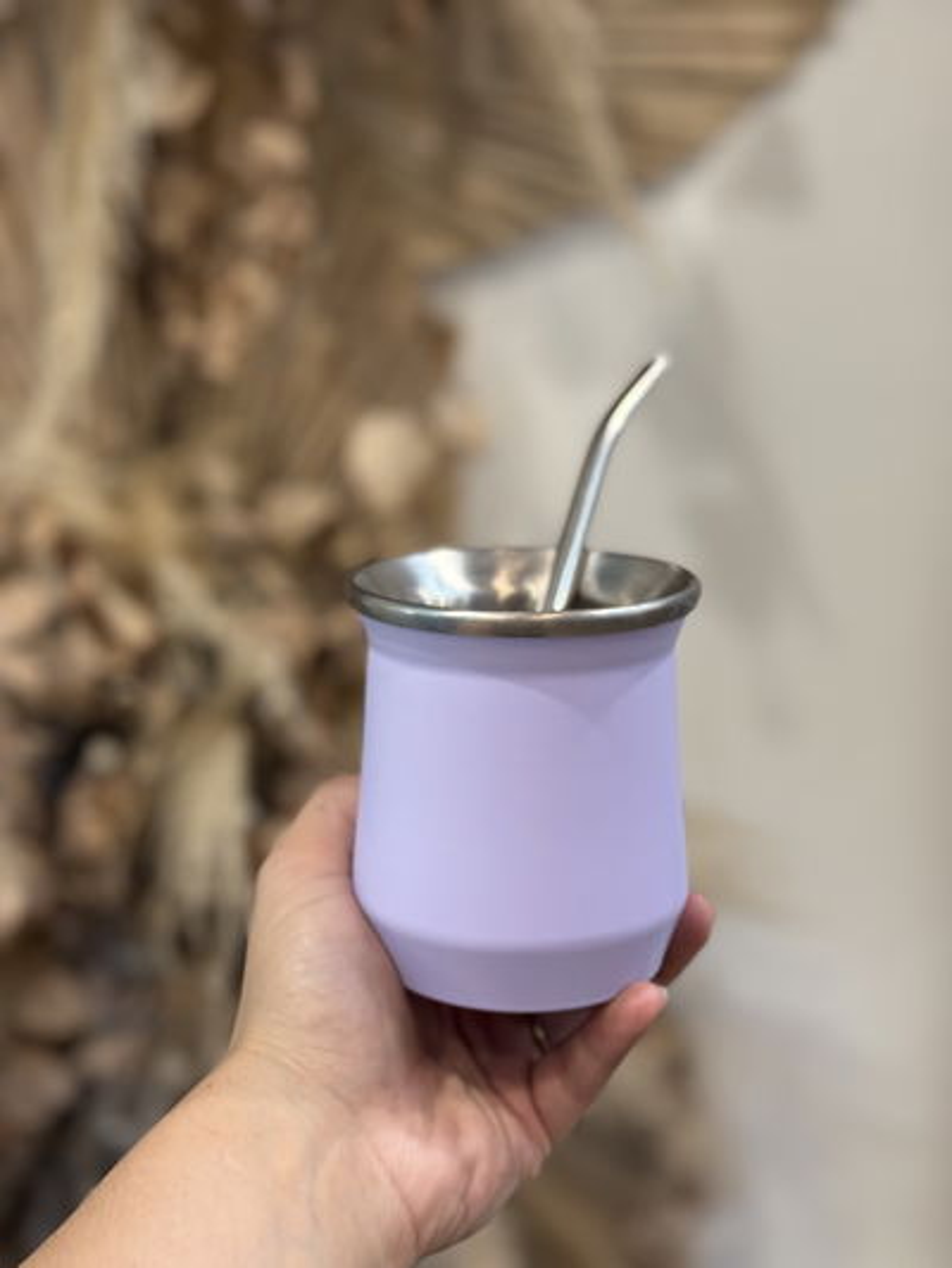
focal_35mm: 48
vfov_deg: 39.6
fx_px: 1759
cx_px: 476
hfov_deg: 30.3
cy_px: 634
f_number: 1.78
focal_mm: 6.76
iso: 125
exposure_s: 1/50
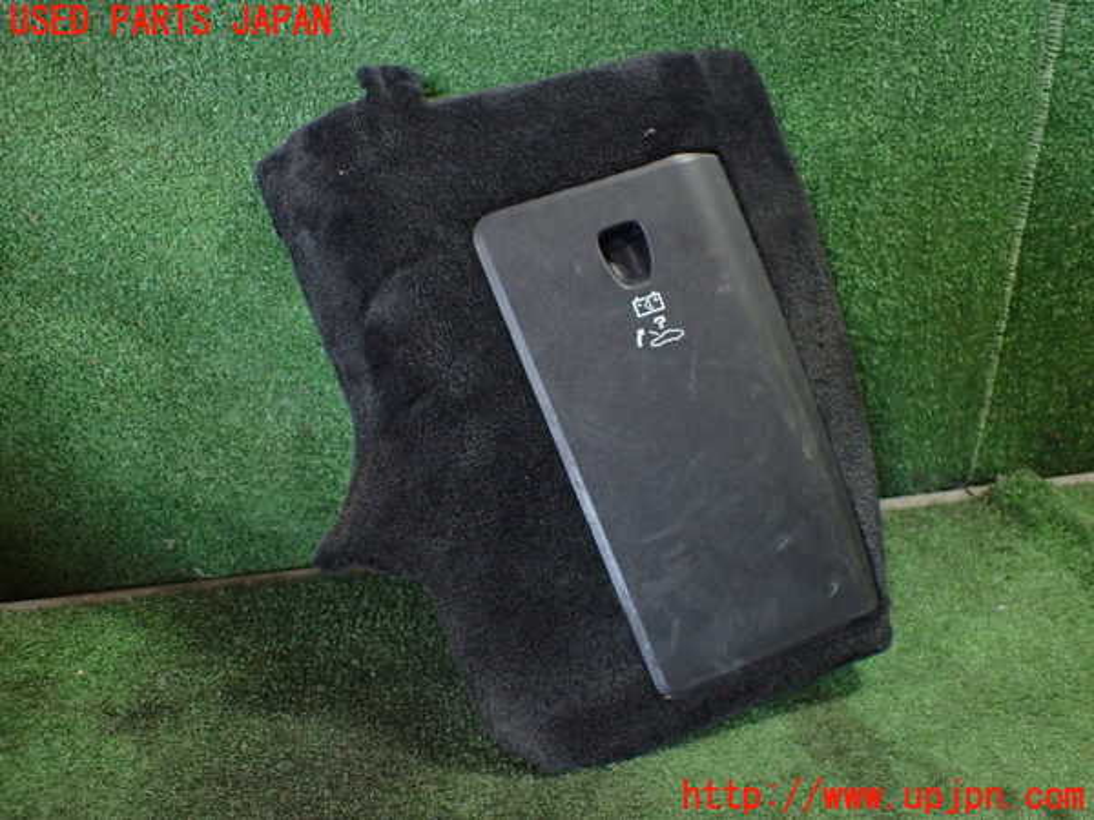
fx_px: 948
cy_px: 410
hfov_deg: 60.0
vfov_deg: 46.8
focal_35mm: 30
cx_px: 547
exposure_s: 1/125
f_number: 2.3
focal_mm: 5.4
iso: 800
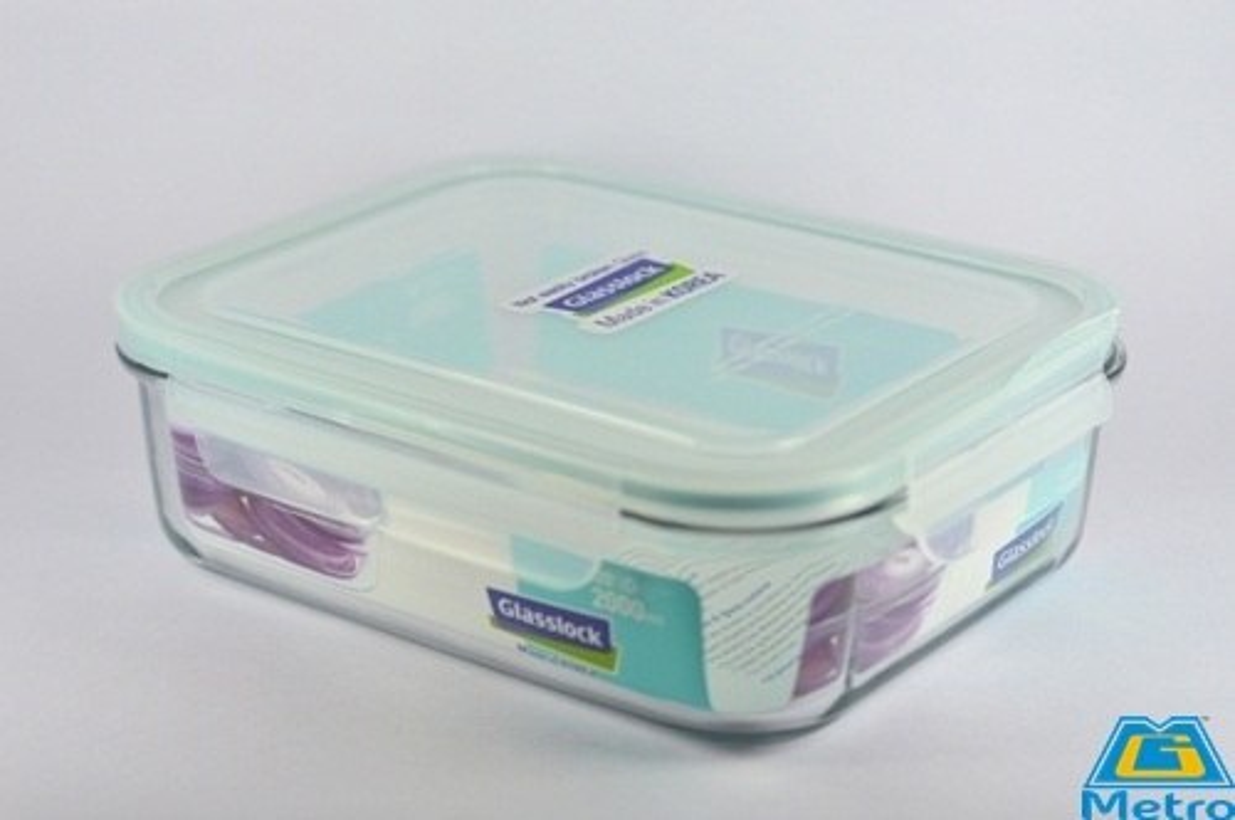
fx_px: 2570
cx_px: 618
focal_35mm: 75
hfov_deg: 27.0
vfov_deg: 18.1
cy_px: 410
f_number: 2.5
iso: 200
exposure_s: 1/125
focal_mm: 50
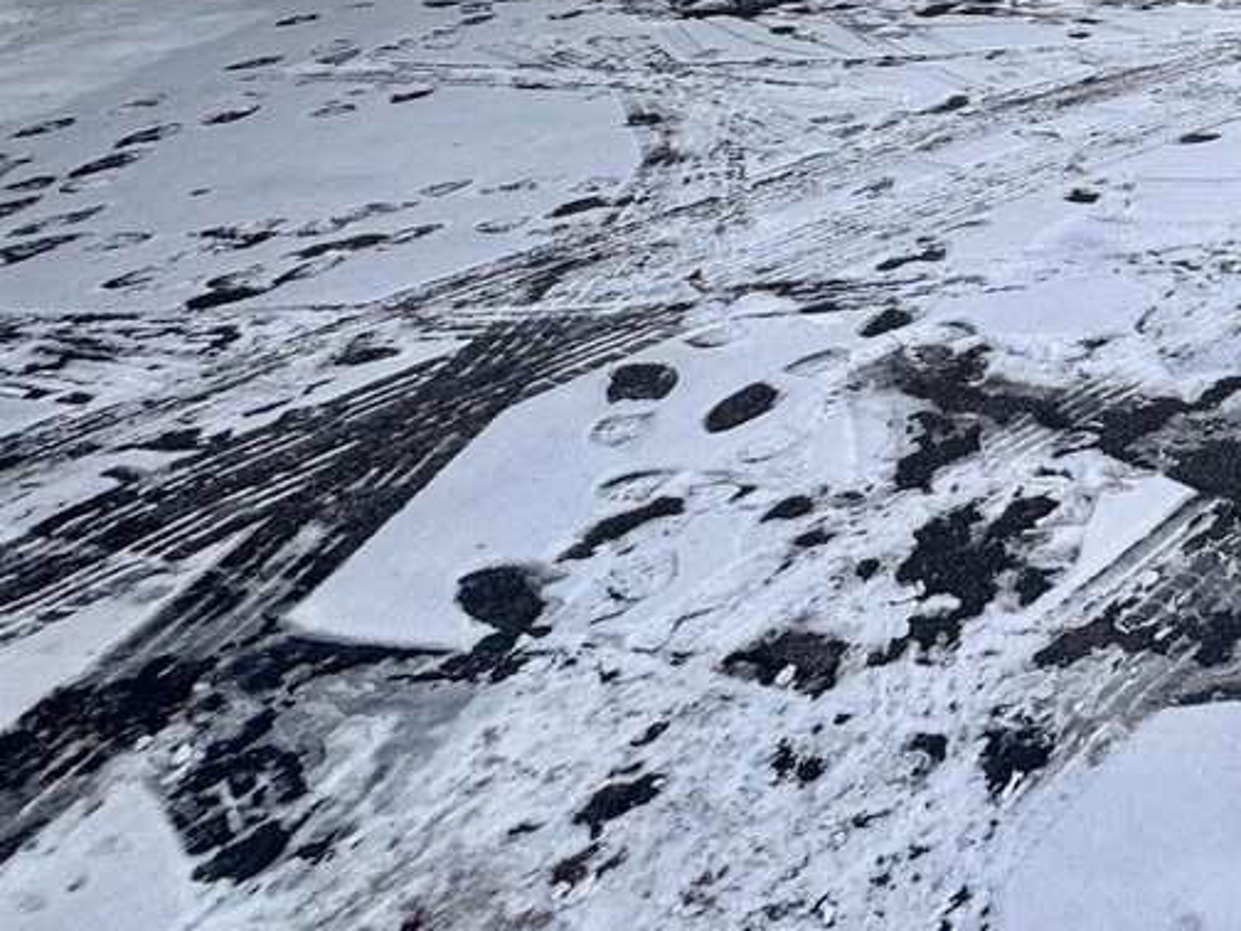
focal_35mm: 40
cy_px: -360
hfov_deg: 32.2
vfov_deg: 27.9
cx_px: 1694
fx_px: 1434
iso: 40
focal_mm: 2.22
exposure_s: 1/311
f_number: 2.2
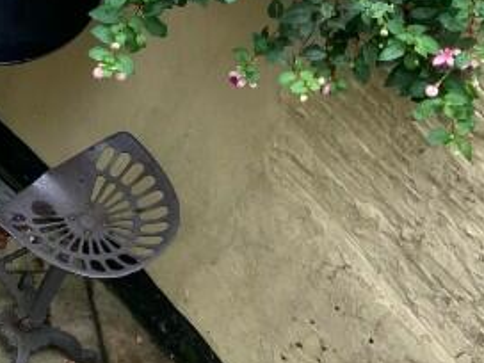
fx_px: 1524
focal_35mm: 109
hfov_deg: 15.7
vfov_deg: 13.6
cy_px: 146
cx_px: -352
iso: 40
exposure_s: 1/60
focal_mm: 3
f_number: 1.8
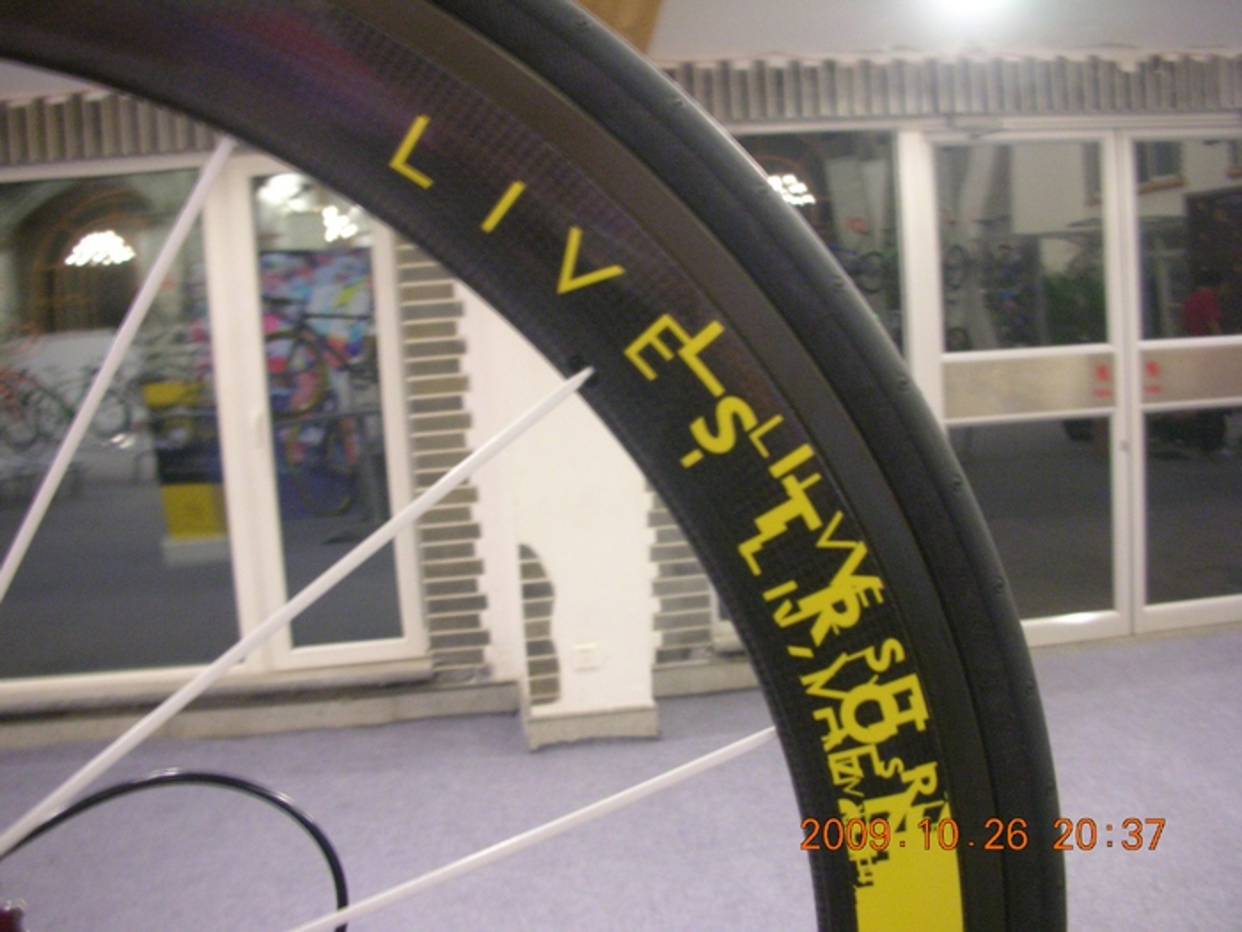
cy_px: 466
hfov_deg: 52.6
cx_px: 621
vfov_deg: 40.7
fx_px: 1256
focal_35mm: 35
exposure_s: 1/3.1
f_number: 3
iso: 200
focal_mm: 5.8
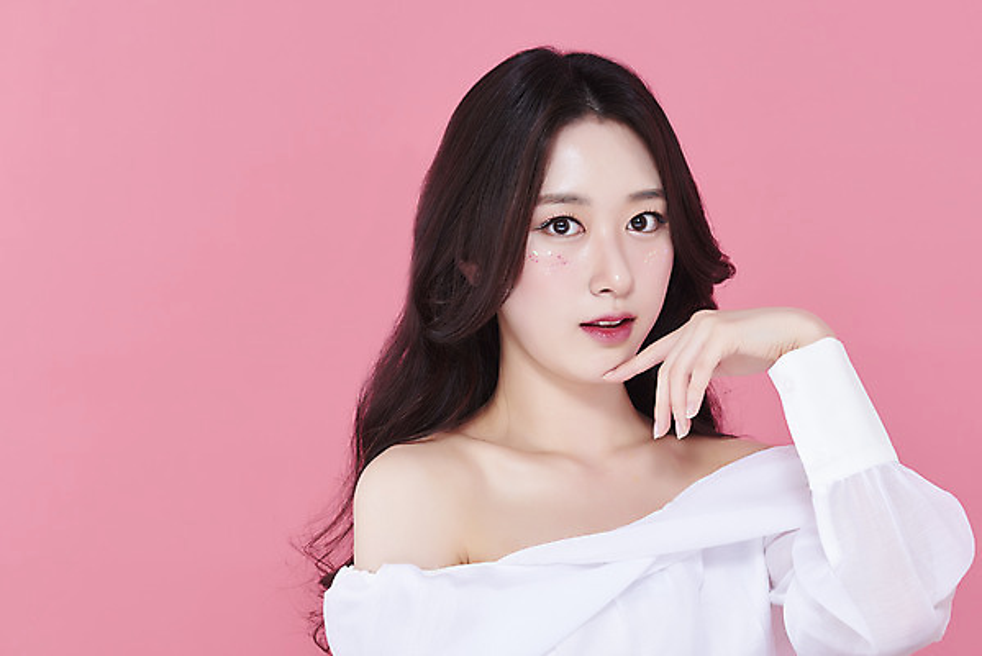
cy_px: 328
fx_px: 2865
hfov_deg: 19.4
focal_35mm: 105
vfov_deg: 13.1
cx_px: 491
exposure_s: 1/125
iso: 64
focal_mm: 105
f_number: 11
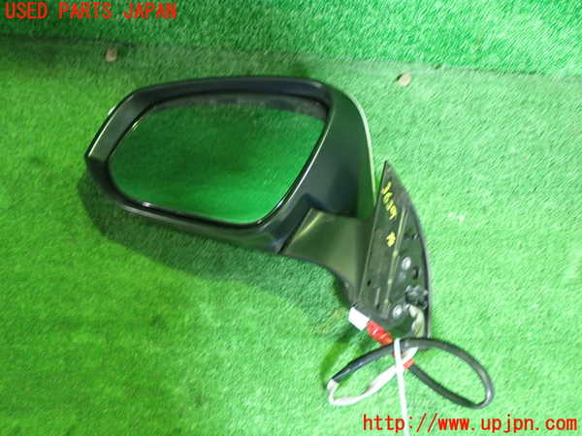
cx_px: 291
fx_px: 689
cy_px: 218
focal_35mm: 41
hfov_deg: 45.8
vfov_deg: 35.1
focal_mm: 7.31
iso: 800
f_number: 2.8
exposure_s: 1/20
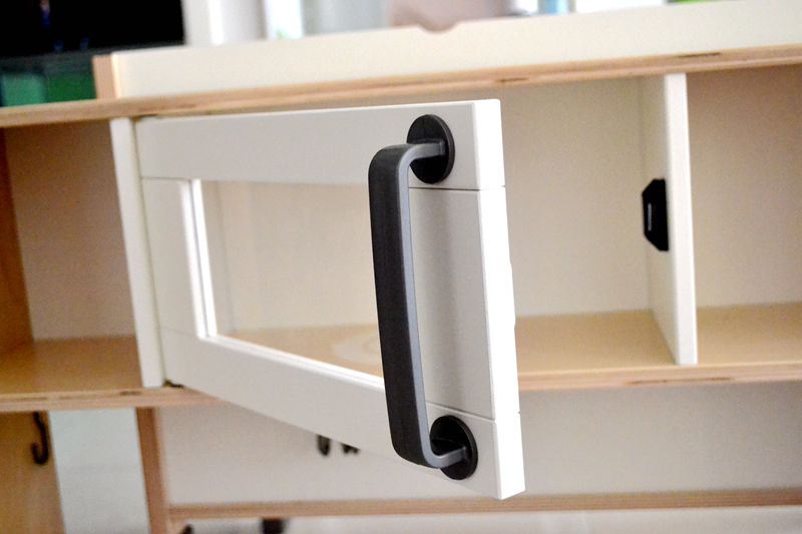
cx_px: 401
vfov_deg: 28.1
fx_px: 1069
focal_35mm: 48
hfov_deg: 41.1
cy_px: 267
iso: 3200
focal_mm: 32
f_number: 4.8
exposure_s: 1/40
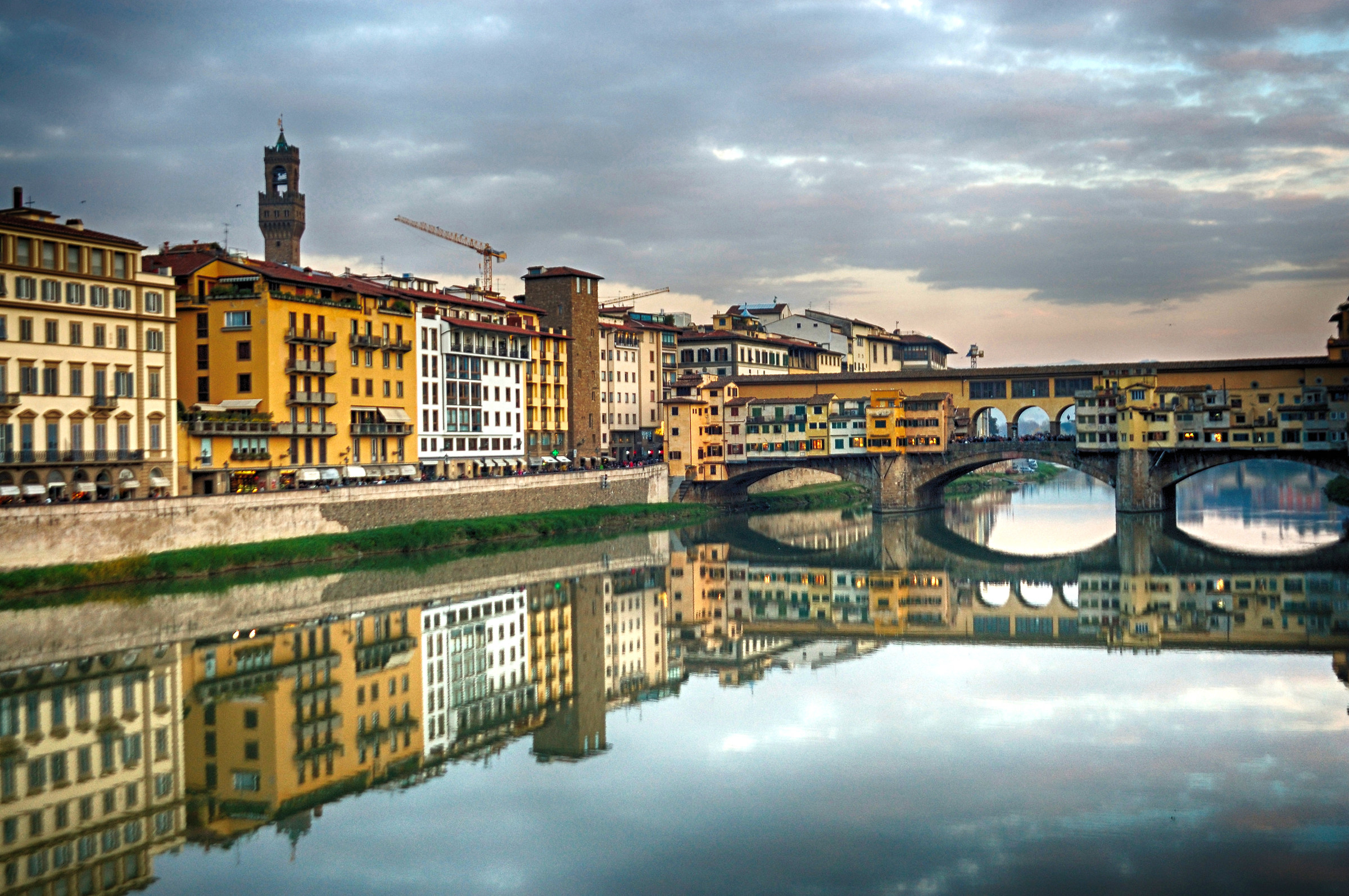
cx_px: 674
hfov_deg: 46.4
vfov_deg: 31.8
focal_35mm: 42
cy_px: 448
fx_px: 1572
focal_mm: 28
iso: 400
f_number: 5
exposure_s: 1/100
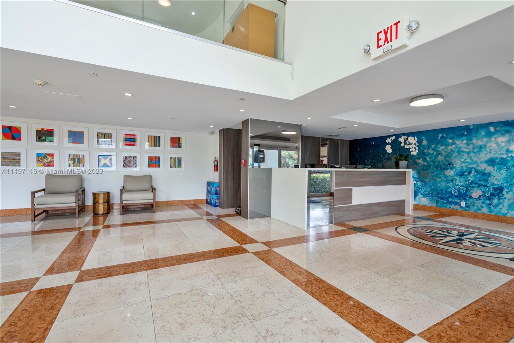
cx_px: 257
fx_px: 228
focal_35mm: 16
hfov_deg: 96.7
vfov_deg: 73.7
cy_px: 172
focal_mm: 16
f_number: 8
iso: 320
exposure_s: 1/40
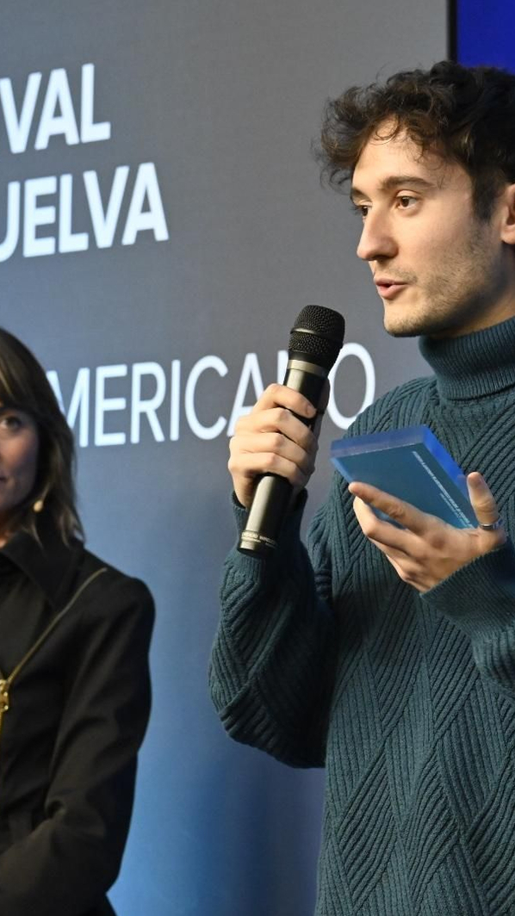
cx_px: 370
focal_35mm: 220
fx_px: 5339
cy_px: 458
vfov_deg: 9.8
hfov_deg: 5.5
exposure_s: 1/250
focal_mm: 93
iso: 4000
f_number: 6.3
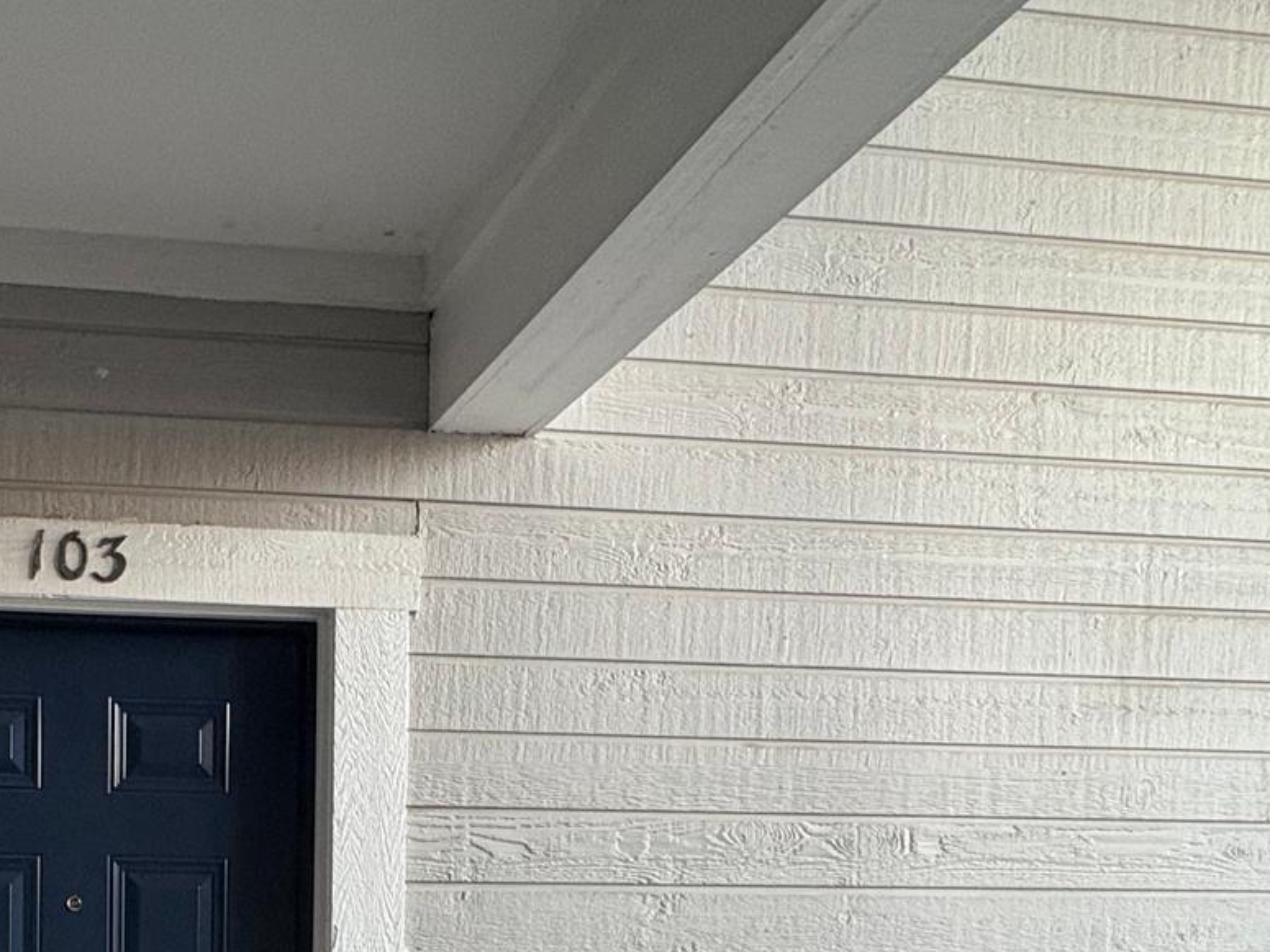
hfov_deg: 45.6
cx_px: 136
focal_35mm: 37
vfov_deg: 34.2
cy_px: 1009
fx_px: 1357
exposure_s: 1/60
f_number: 2.2
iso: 400
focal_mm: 2.22
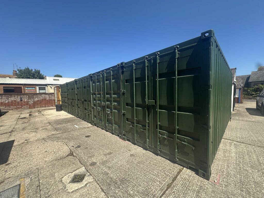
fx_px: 107
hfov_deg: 102.1
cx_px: 132
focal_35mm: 14
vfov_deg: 85.7
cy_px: 99
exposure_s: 1/575
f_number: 2.2
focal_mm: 2.22
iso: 40
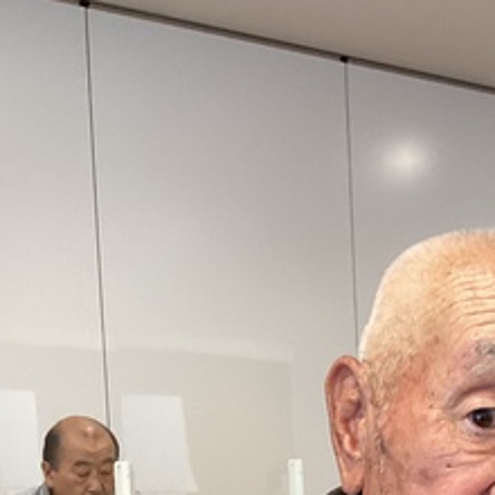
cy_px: 585
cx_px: 488
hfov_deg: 20.3
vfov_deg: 19.7
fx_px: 1343
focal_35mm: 83
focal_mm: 3.3
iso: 160
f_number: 2.4
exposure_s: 1/60
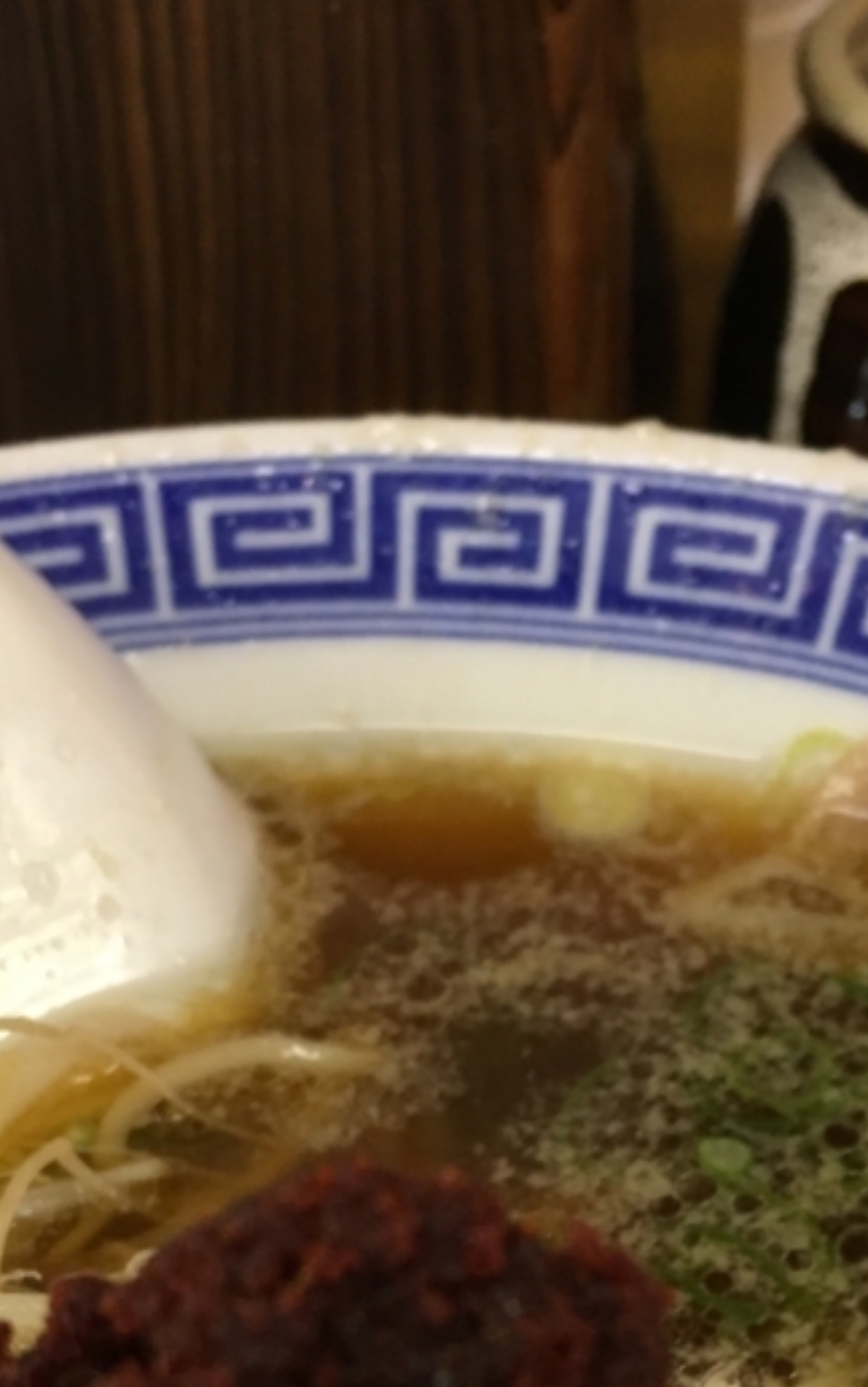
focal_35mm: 61
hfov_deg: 21.3
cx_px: 503
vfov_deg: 31.5
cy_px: 1306
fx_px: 2306
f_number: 2.2
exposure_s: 1/30
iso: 100
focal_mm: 4.15
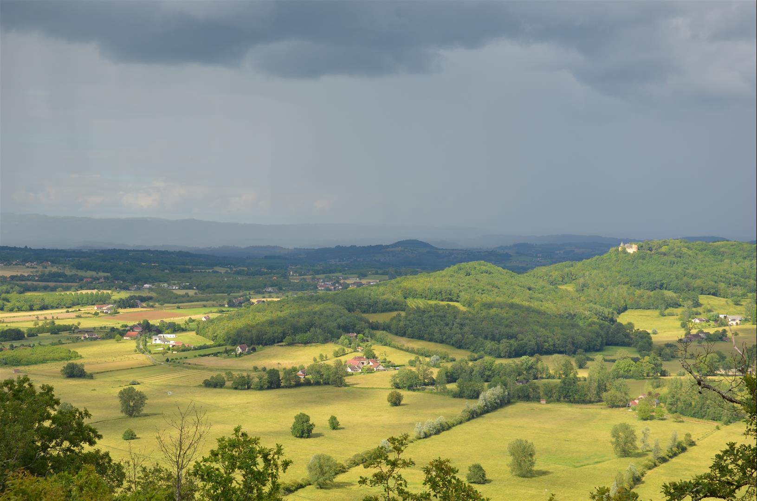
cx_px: 378
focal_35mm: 63
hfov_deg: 32.0
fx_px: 1322
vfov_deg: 21.5
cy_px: 250
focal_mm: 42
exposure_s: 1/250
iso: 140
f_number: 8
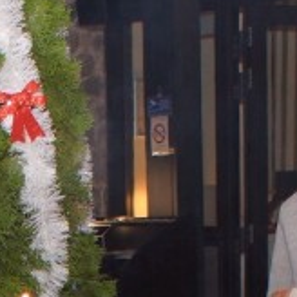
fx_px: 1806
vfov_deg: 8.8
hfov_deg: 9.2
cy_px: 621
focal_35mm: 186
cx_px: -152
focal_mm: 20
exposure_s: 1/100
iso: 400
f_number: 4
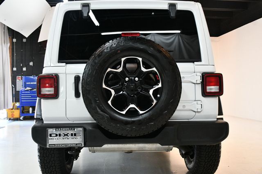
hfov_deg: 53.2
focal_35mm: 36
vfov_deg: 36.8
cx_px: 131
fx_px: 262
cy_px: 87
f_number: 3.8
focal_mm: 24
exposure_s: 1/125
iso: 1800
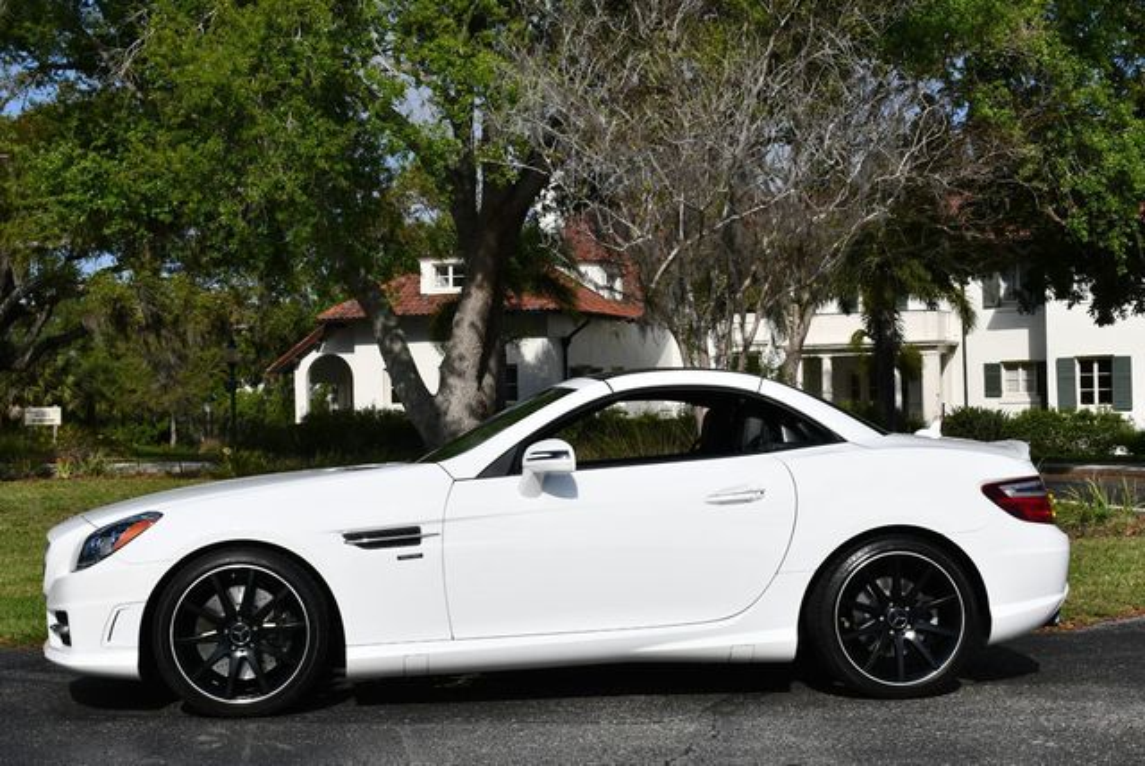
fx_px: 1783
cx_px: 572
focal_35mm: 56
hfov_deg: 35.6
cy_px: 383
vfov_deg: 24.2
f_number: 10
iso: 100
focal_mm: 28
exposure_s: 1/400
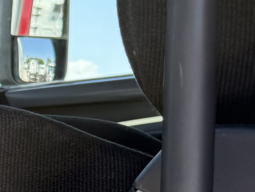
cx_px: -360
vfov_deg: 11.2
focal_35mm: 131
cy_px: 210
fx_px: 965
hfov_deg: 12.1
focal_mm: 6.76
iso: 100
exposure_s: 1/1032
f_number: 1.78
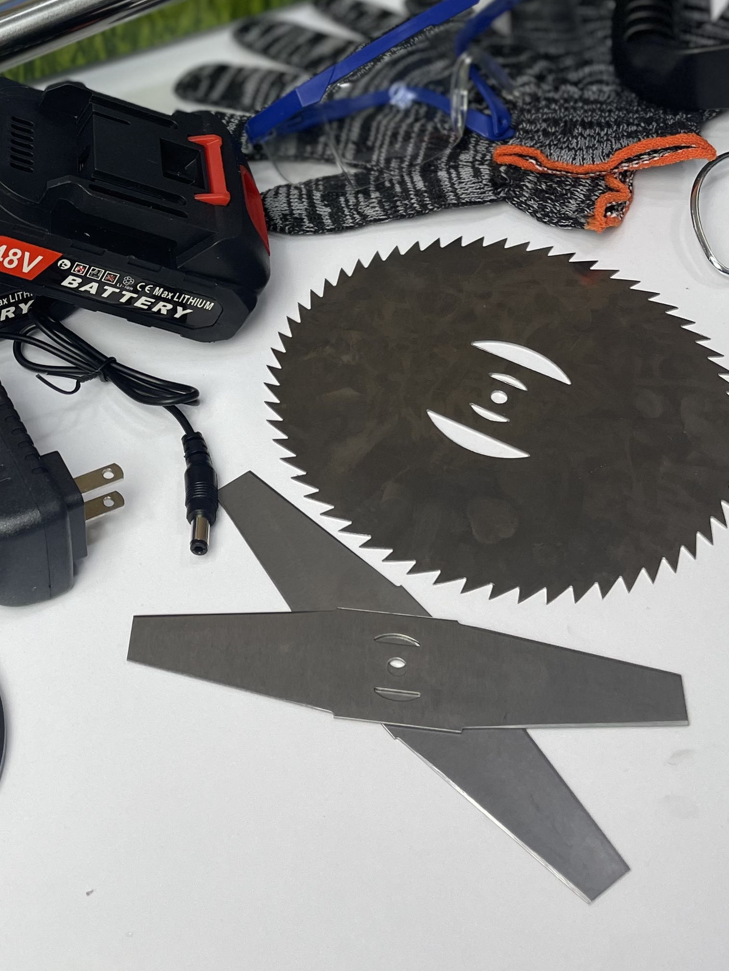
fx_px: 1460
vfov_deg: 35.0
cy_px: 128
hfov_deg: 26.9
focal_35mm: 52
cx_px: 50
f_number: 1.6
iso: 50
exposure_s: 1/120
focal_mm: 4.2
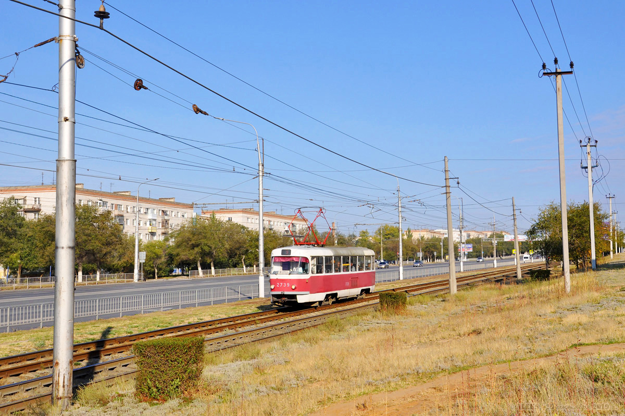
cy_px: 208
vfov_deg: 31.8
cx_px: 312
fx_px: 729
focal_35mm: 42
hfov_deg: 46.4
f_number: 8
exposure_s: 1/500
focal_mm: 28
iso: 200
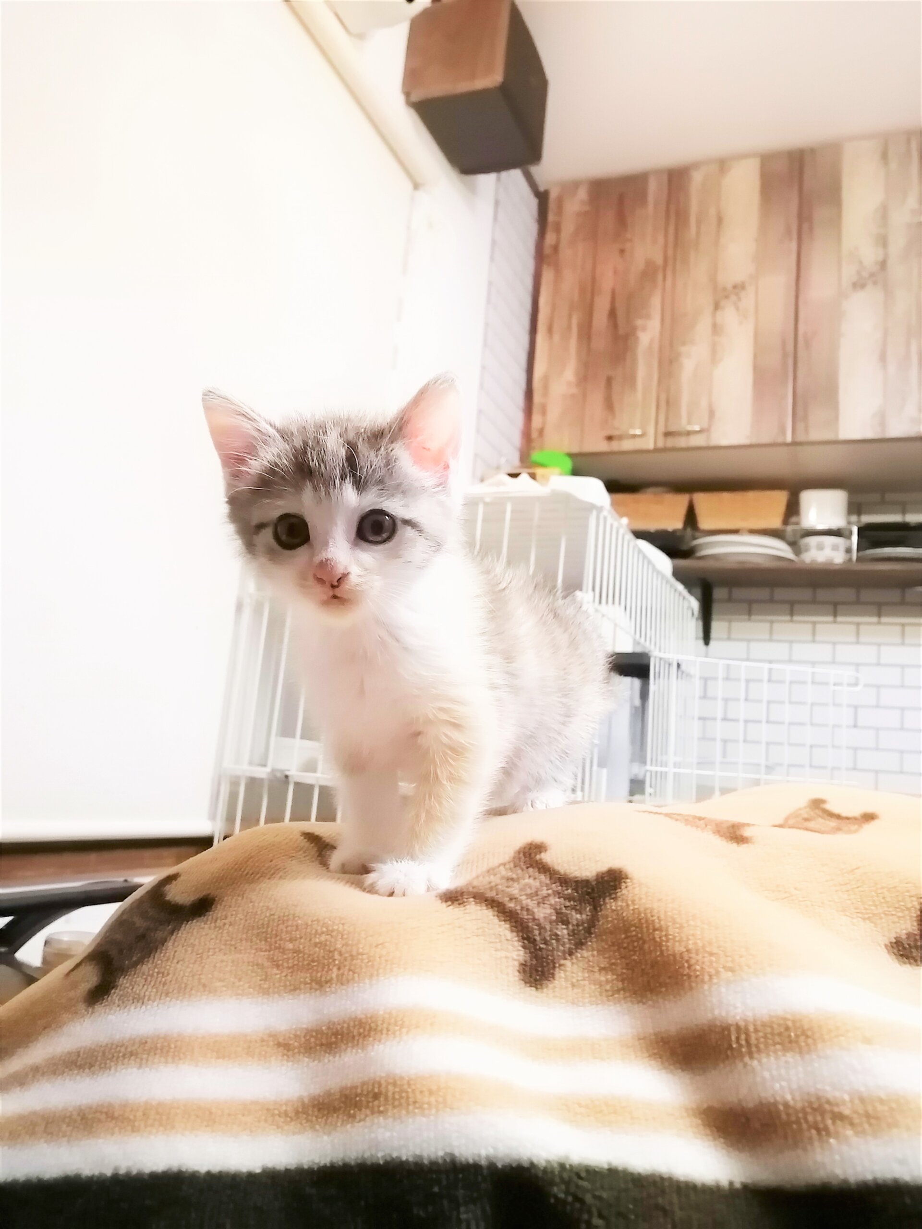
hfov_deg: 51.4
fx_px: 959
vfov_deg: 65.3
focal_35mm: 27
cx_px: 461
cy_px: 614
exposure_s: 1/120
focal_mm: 3.62
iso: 500
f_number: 1.8
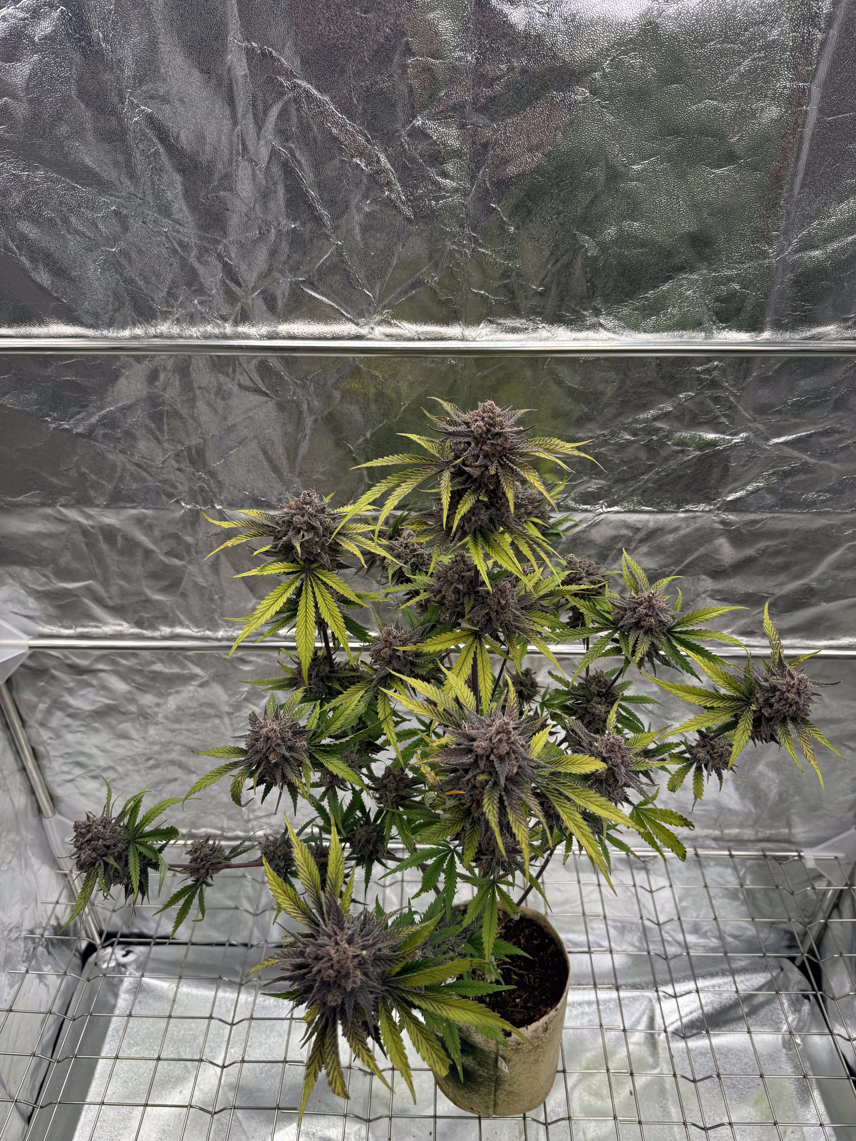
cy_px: 570
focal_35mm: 24
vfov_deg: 71.6
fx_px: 791
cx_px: 428
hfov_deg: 56.8
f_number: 1.78
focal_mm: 6.76
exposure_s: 1/842
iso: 80
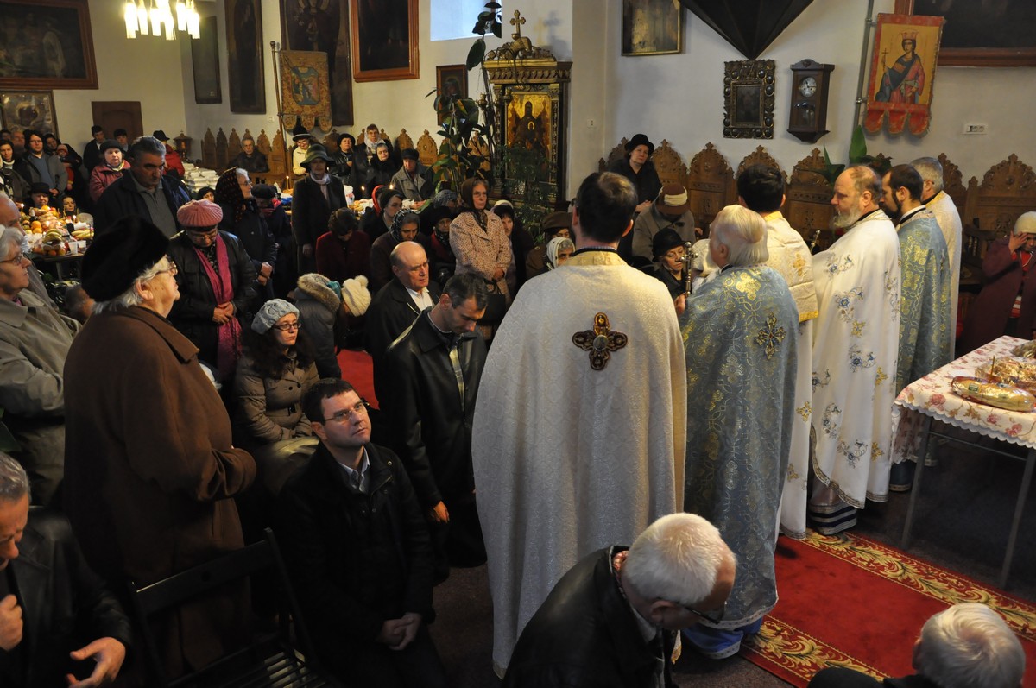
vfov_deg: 47.8
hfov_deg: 67.4
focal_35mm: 27
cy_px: 344
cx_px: 518
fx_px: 776
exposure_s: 1/50
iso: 1600
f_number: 4
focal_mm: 18
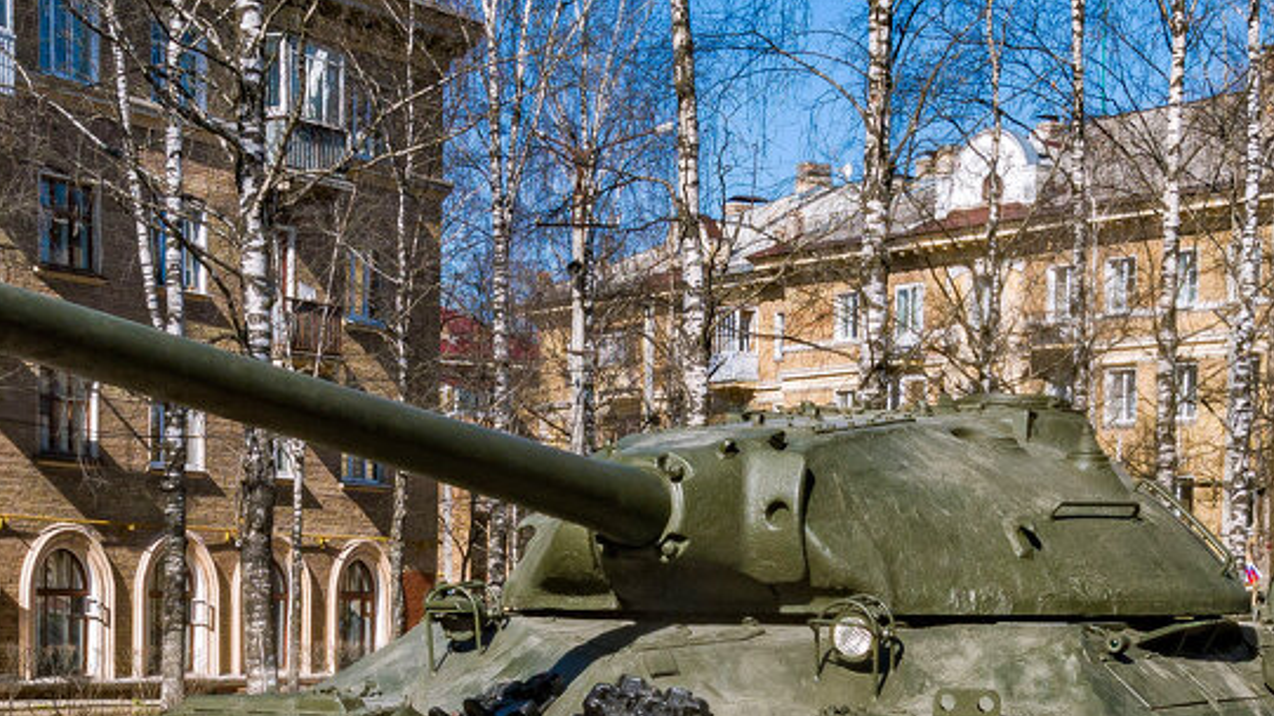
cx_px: 768
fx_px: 2904
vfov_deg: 13.7
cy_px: 835
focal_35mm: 86
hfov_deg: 24.7
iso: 160
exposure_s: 1/500
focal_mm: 20
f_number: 8
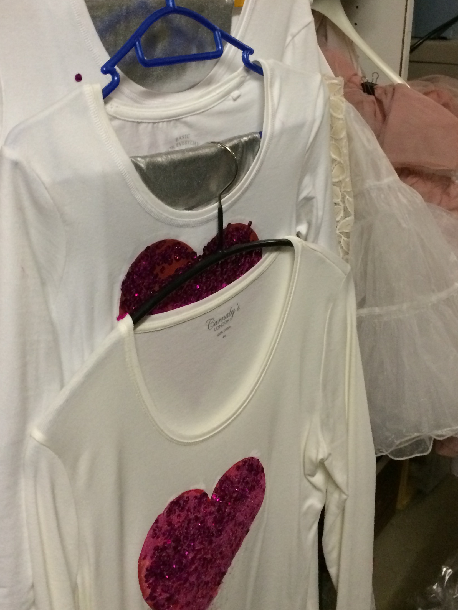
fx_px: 758
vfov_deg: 43.6
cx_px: 208
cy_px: 236
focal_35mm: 43
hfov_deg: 33.6
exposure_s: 1/25
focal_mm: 4.15
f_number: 2.2
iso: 250
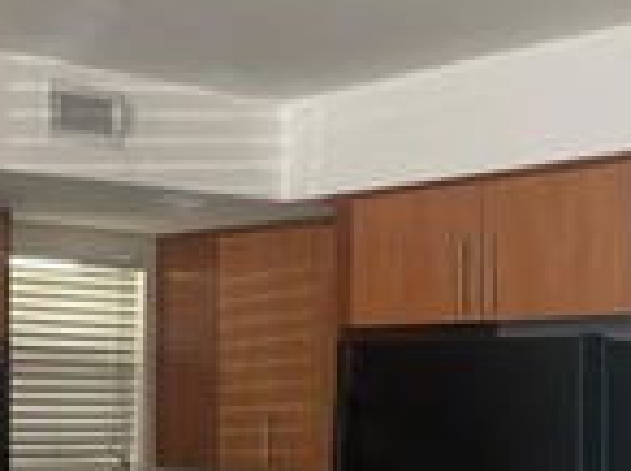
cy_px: 372
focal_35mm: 76
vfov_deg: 19.2
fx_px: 1383
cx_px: 15
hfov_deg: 24.6
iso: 125
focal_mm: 4.2
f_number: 1.6
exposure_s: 1/101
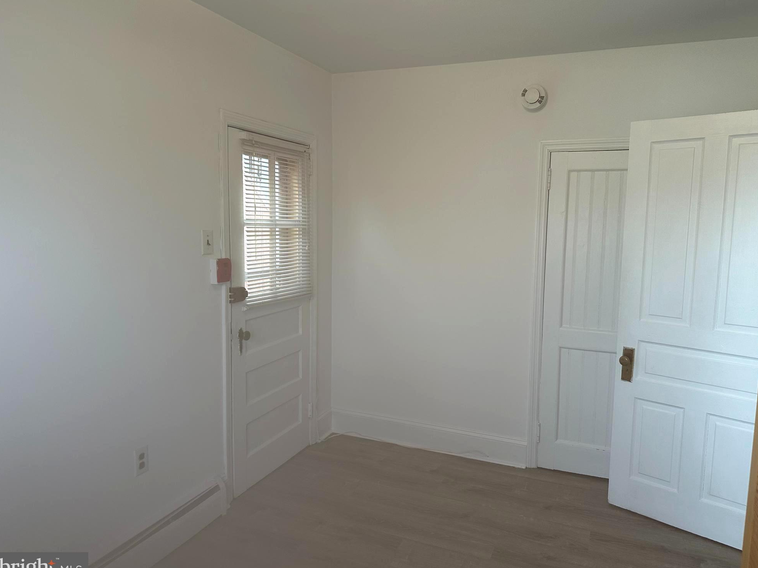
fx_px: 548
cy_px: 288
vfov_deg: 54.9
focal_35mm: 25
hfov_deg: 69.4
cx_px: 387
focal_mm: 6.86
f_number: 1.78
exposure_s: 1/120
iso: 100
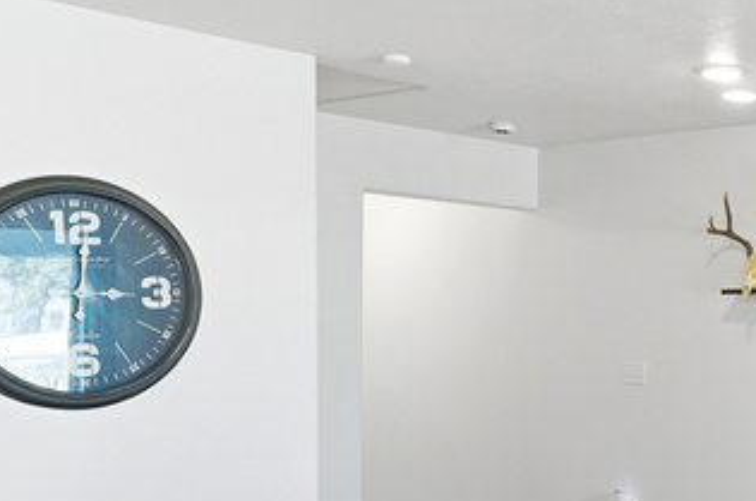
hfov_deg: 30.4
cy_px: 373
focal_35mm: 54
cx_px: 950
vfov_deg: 24.9
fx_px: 1124
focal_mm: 16.5
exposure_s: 1/4000
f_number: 5.6
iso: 500
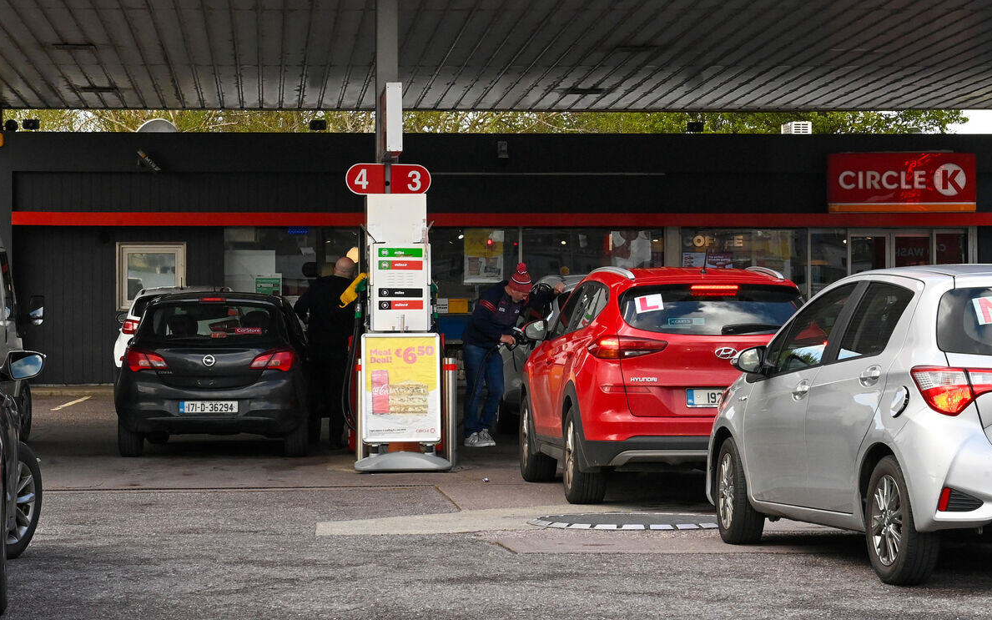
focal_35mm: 72
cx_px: 496
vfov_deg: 18.1
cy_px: 293
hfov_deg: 28.6
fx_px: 1946
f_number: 10
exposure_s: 1/400
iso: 3200
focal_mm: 70
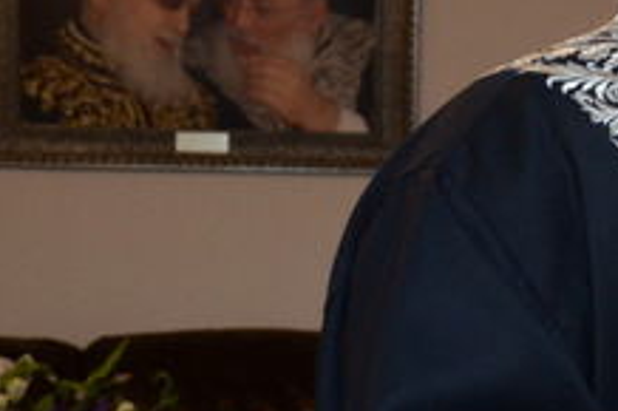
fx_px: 2642
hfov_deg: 12.4
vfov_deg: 8.9
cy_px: 198
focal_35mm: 154
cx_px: 1040
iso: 1600
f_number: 4
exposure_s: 1/160
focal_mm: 28
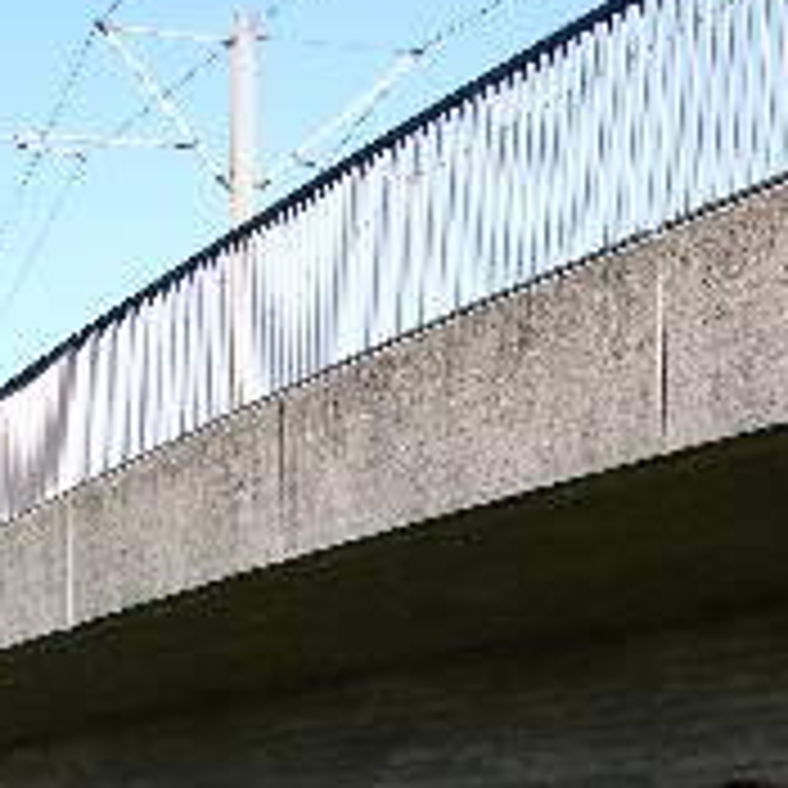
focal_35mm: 104
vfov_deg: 16.2
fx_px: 2678
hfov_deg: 16.6
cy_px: 887
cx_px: 615
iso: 50
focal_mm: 8.9
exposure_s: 1/86.6
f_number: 7.1
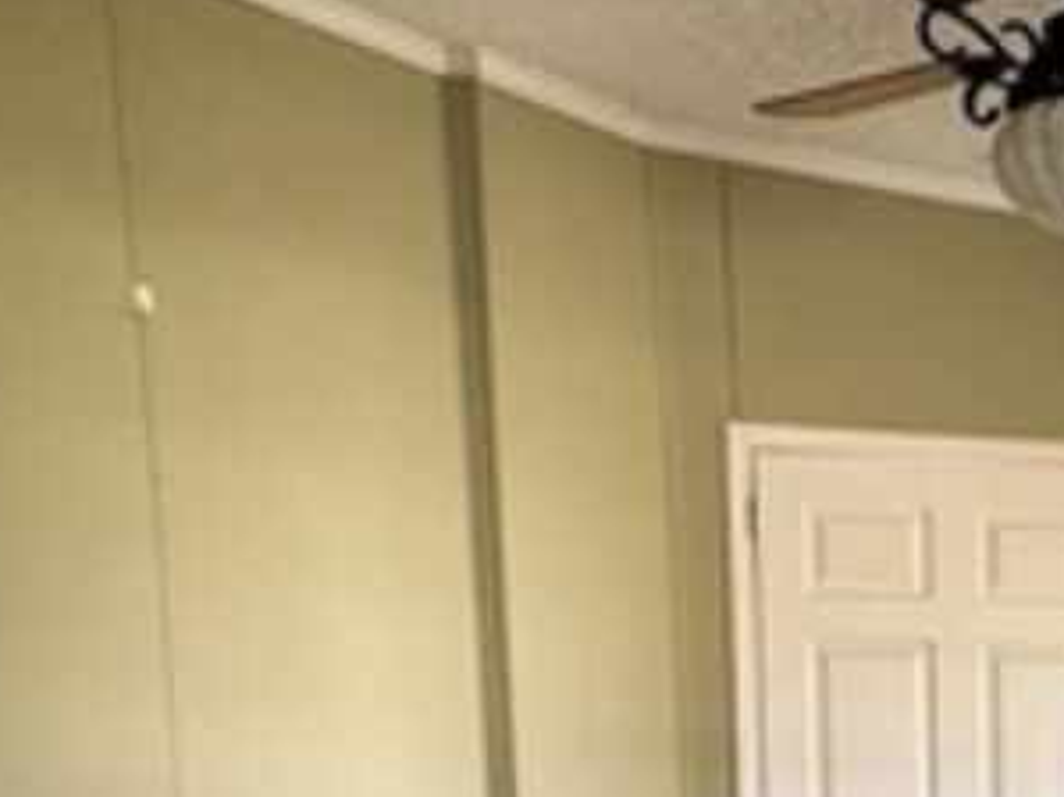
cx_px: 1370
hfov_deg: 27.2
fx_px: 1843
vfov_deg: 22.3
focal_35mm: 60
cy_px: 986
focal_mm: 2.22
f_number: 2.2
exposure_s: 1/60
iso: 160
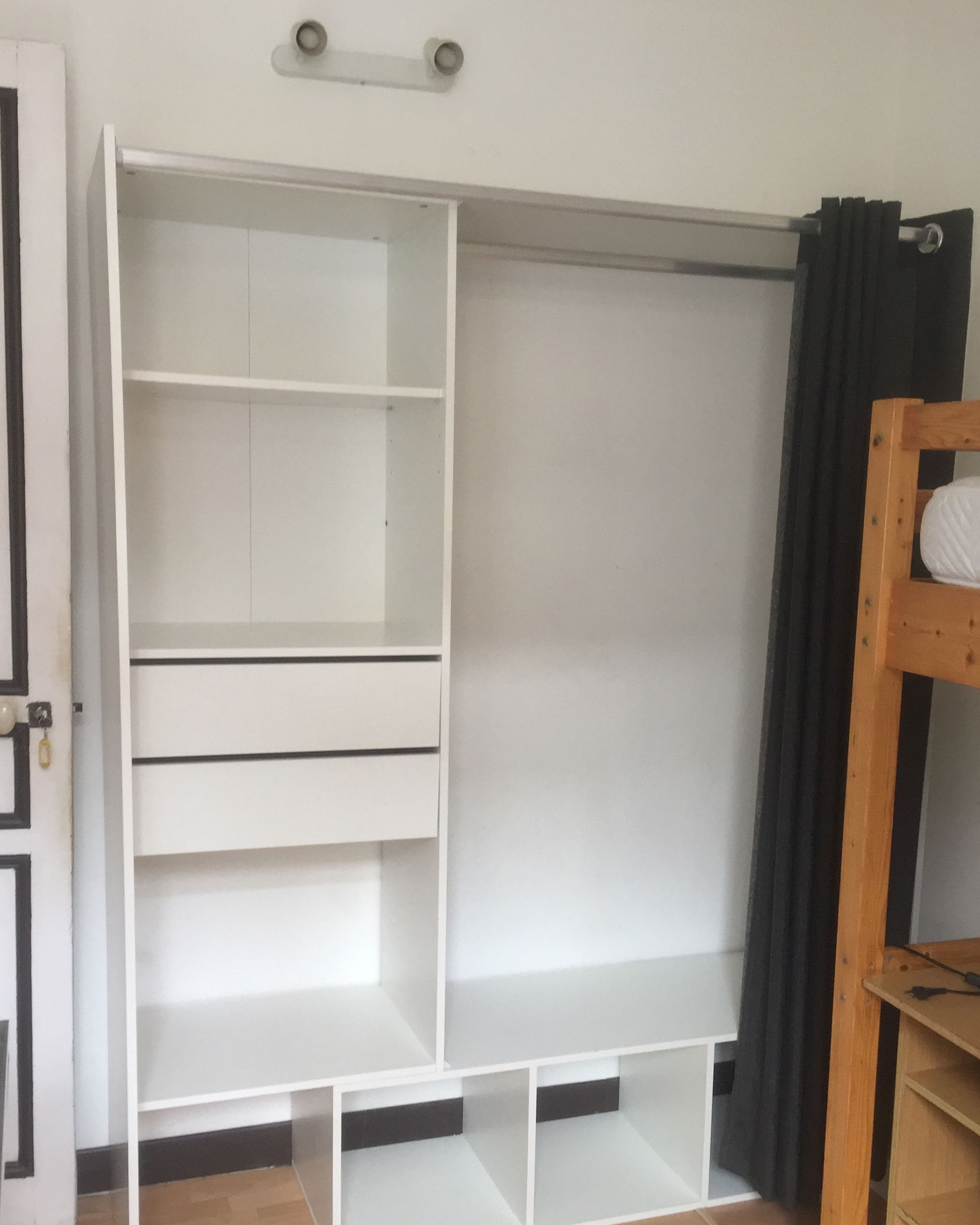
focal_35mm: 34
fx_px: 1233
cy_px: 665
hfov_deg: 43.3
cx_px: 443
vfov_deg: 52.8
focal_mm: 4.15
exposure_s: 1/33
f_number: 2.2
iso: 100
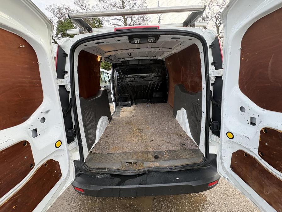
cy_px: 106
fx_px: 114
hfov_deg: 102.1
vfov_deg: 85.7
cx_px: 141
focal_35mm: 14
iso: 125
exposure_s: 1/99
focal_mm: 2.22
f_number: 2.2
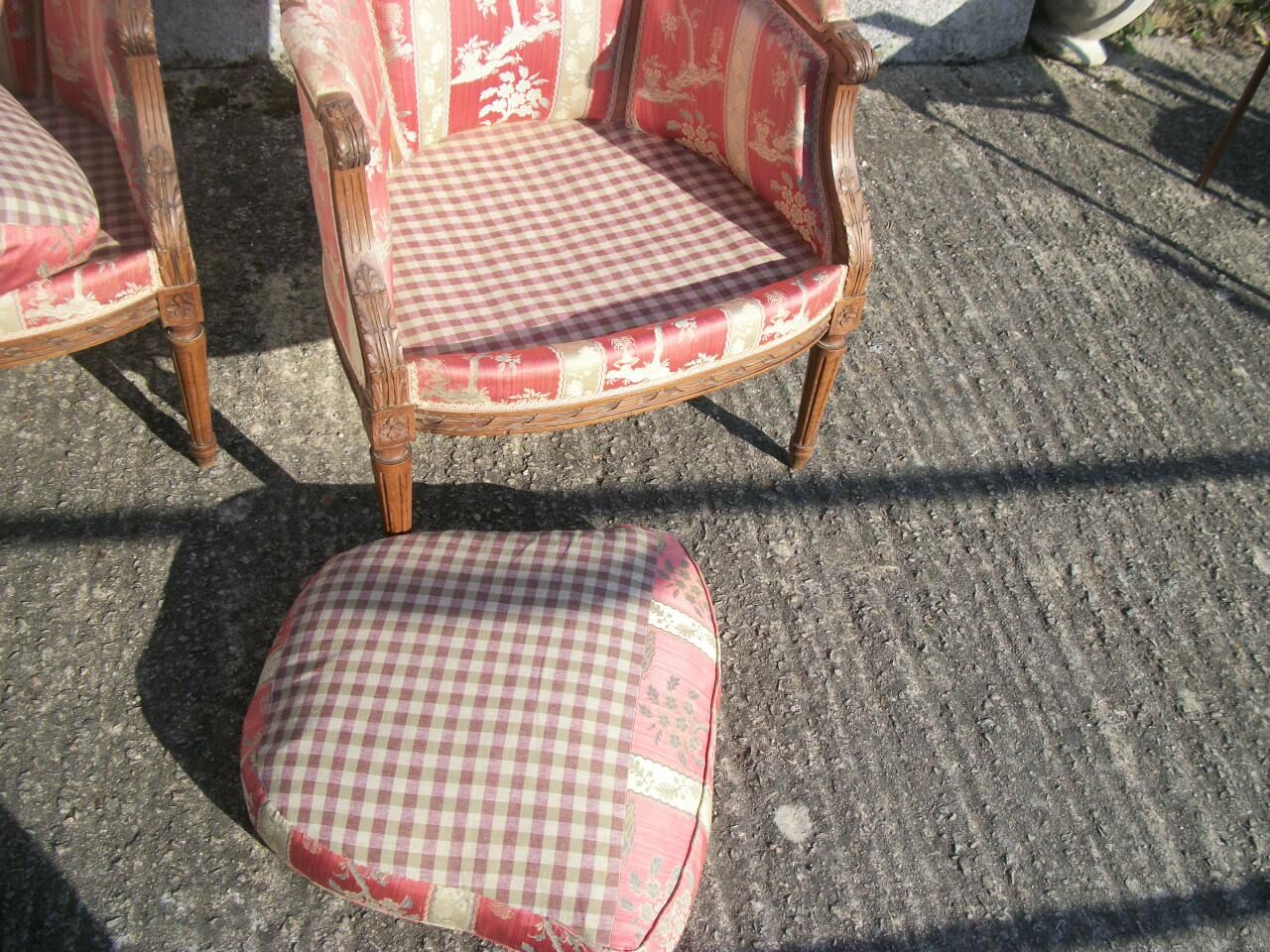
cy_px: 476
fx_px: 1174
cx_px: 635
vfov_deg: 44.2
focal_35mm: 32
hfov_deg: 56.8
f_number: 8.8
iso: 80
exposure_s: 1/125
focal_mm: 5.7
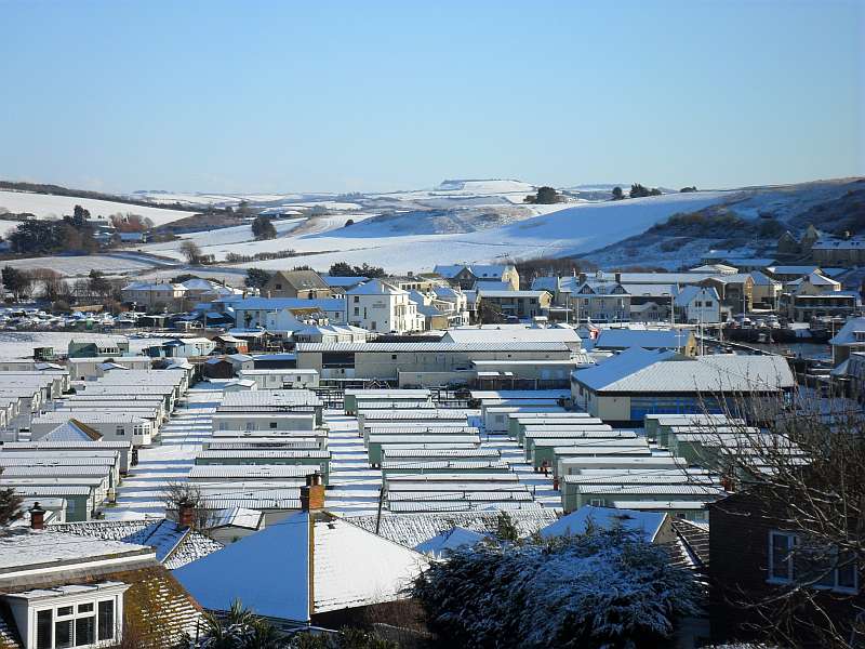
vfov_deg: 13.7
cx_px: 432
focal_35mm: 108
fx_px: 2699
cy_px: 324
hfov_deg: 18.2
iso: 100
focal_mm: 19.6
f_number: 5
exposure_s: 1/750
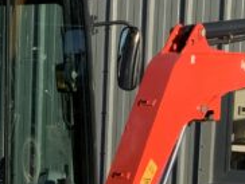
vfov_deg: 9.0
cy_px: 240
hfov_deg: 12.1
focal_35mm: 163
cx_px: 46
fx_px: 1155
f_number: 1.8
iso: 16
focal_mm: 3
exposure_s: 1/997
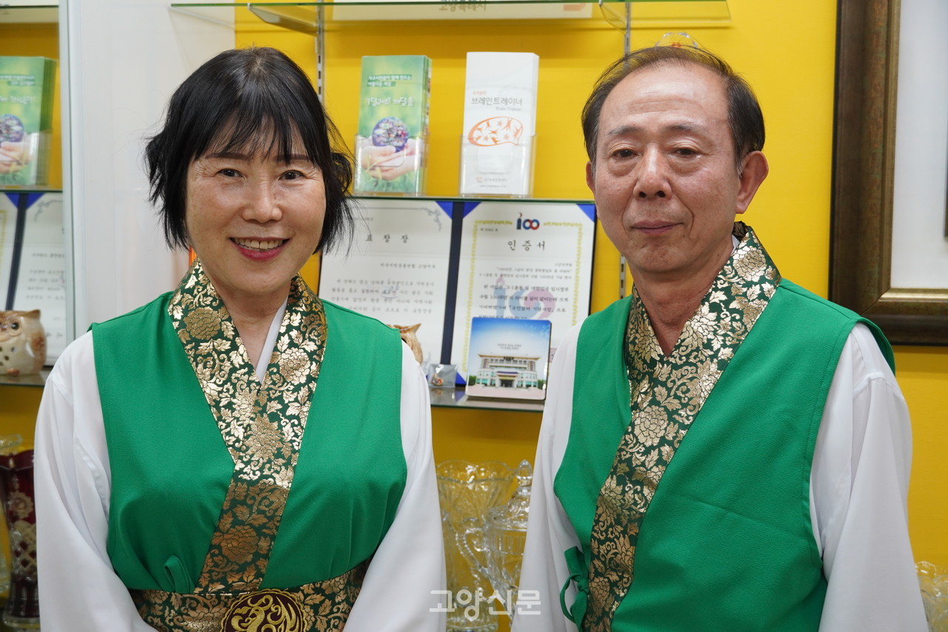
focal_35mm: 51
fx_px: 1343
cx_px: 474
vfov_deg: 26.5
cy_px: 316
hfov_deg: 38.9
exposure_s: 1/80
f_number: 4.5
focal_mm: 34
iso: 500
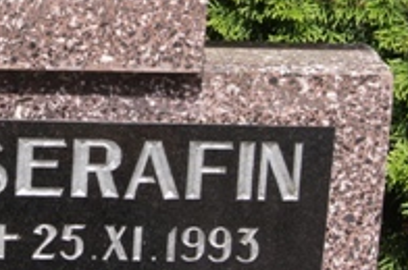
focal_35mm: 196
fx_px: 2218
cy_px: -21
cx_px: 19
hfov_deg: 10.4
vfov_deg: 6.9
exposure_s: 1/100
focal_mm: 40
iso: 200
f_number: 11
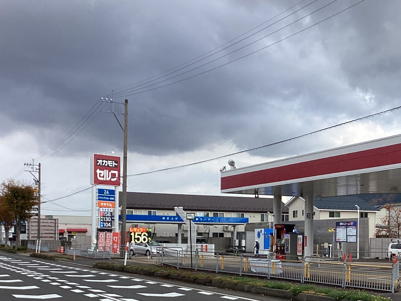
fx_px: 684
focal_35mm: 59
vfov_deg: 24.4
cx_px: 333
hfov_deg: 31.7
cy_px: 249
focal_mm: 3.3
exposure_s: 1/420
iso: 25
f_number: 2.4
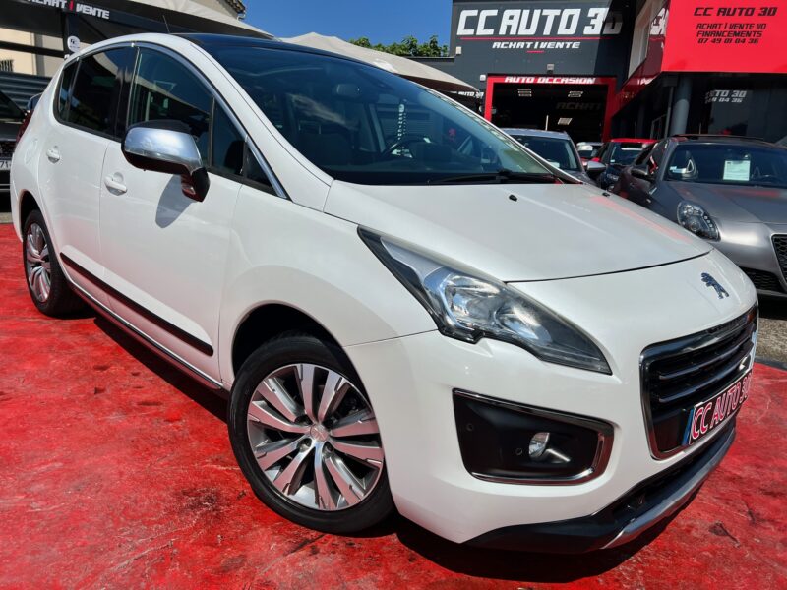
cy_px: 295
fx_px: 591
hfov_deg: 67.3
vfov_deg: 53.1
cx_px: 394
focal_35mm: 26
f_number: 1.5
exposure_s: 1/12658
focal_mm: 5.7
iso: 50
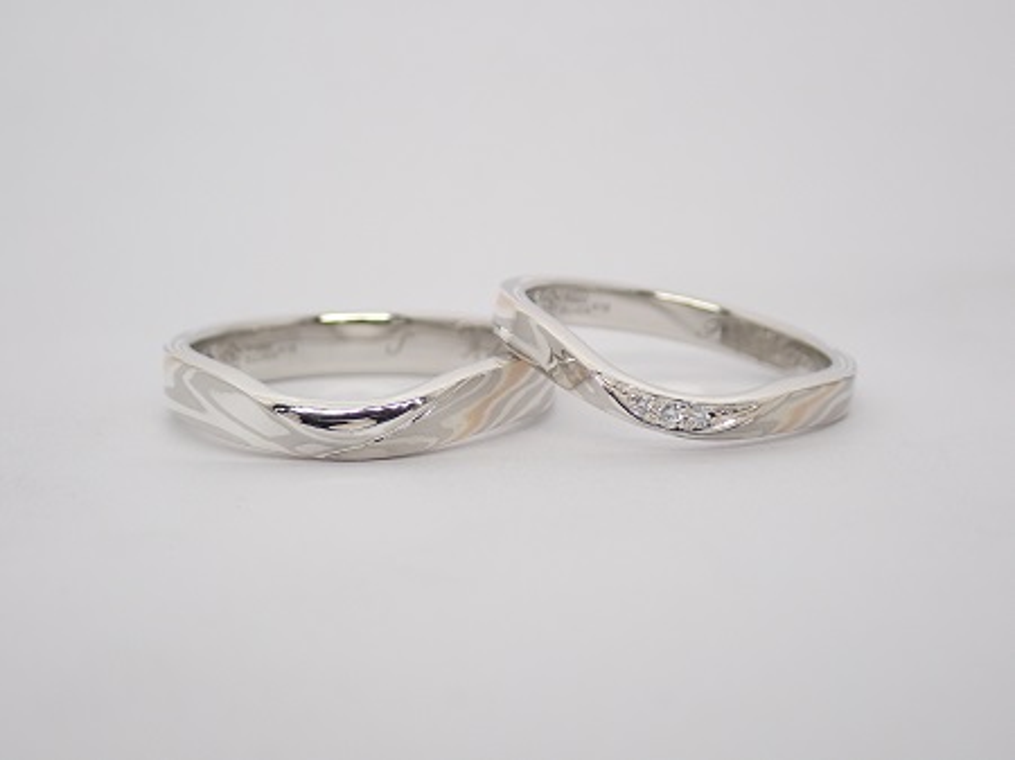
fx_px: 2257
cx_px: 508
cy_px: 380
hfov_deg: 25.3
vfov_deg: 19.1
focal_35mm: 77
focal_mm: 13.65
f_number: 4.1
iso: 200
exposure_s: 1/125
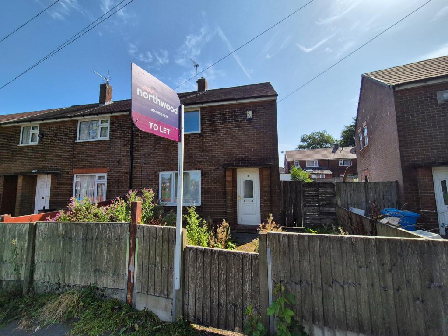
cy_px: 168
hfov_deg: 106.2
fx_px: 168
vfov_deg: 89.9
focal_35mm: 13
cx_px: 224
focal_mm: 2.2
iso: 50
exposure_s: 1/2688
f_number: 2.2
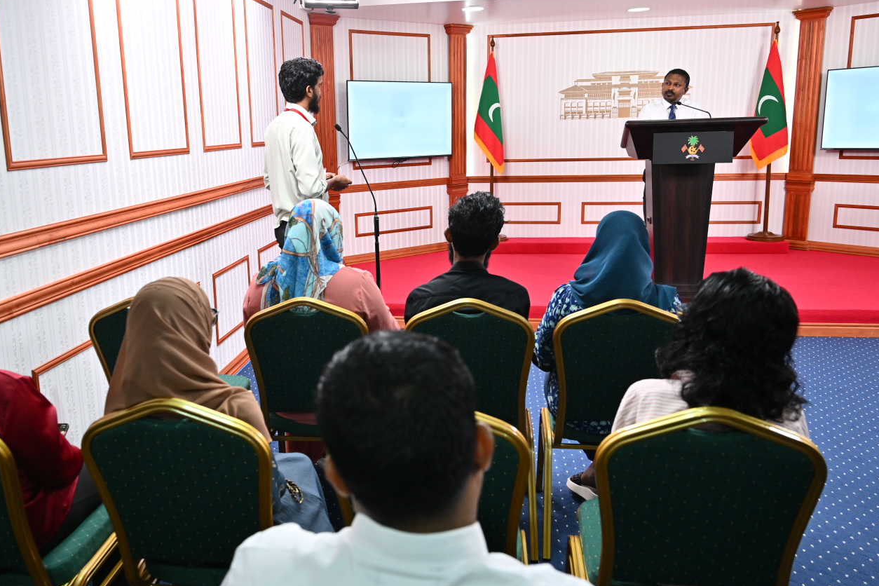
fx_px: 757
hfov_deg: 60.0
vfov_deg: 42.3
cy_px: 271
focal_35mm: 31
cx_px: 372
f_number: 4
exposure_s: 1/125
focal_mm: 24
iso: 1600
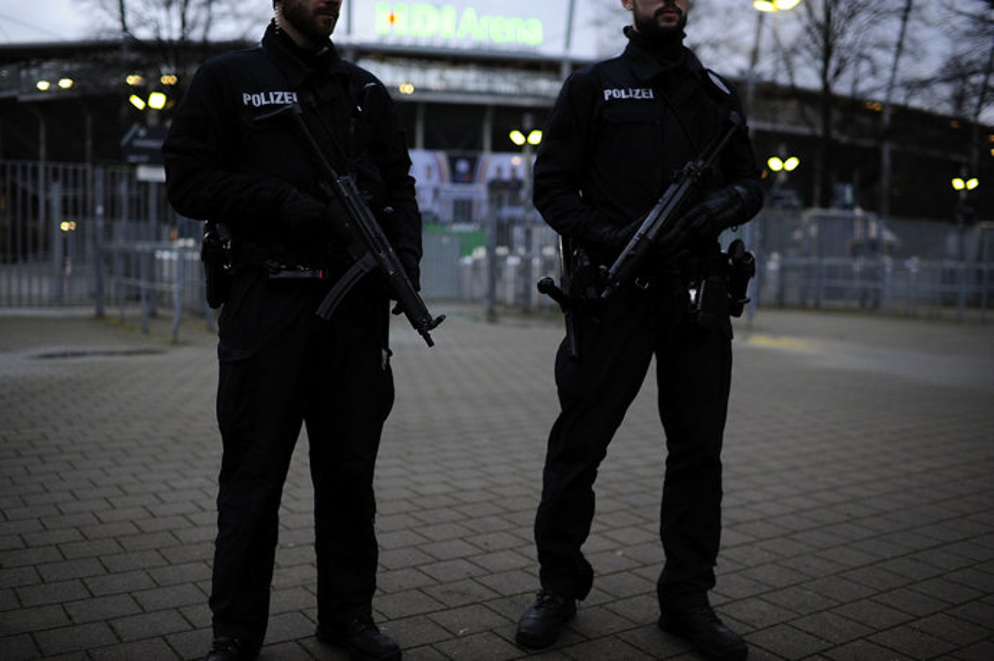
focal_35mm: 35
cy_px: 330
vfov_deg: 37.8
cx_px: 497
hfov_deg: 54.5
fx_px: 966
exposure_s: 1/200
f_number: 2
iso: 1250
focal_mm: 35
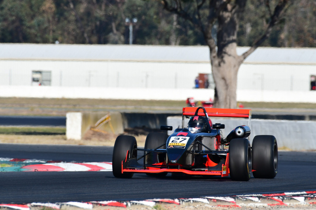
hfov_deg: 2.9
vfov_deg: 1.9
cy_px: 105
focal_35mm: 720
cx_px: 158
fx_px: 6318
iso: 320
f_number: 10
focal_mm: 480
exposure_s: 1/640
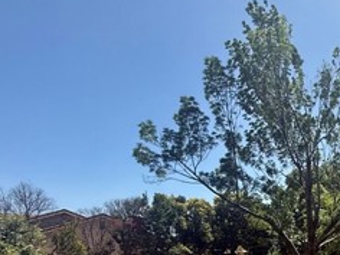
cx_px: 380
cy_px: 256
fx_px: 373
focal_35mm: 38
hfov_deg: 39.4
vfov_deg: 34.3
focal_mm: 2.22
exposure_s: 1/1745
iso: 50
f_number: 2.2
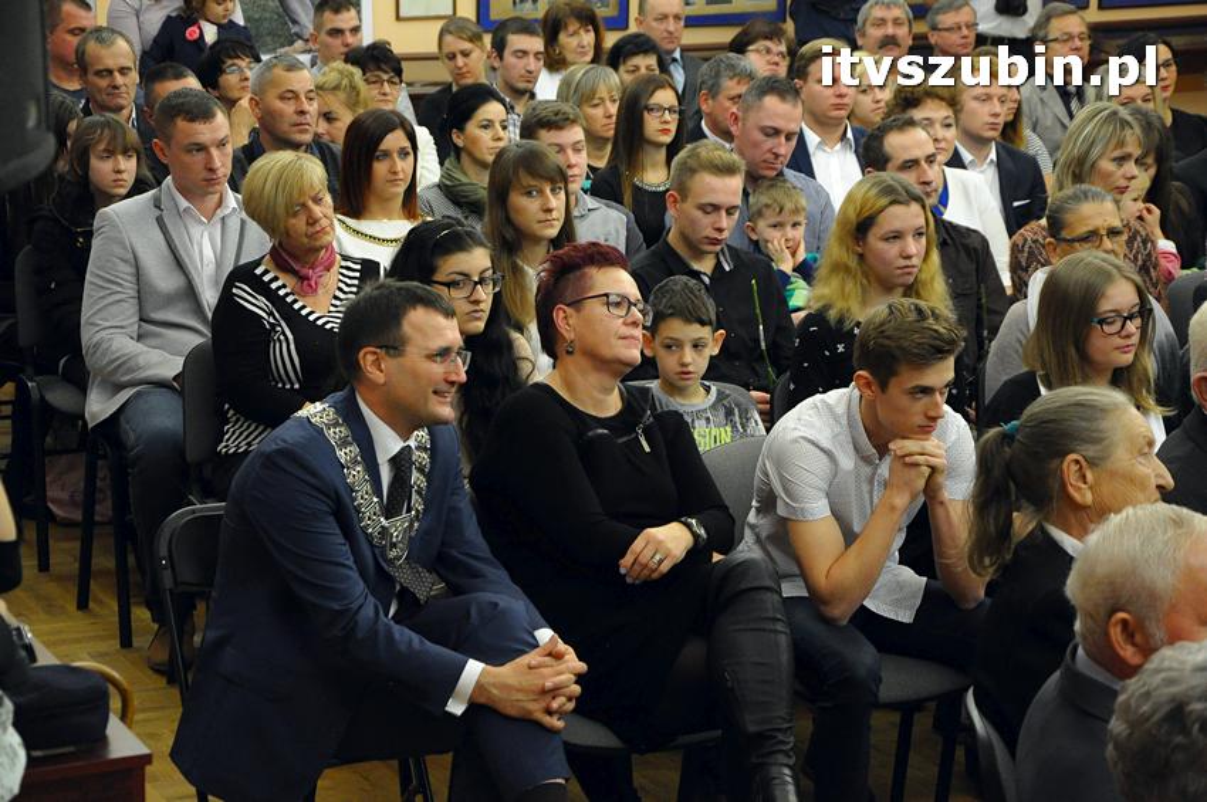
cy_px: 401
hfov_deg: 20.6
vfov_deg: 13.8
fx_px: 3316
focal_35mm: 99
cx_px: 604
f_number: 5.6
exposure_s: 1/80
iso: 2500
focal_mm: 66
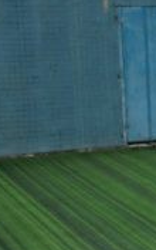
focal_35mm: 148
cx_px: 503
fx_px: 1007
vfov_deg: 14.1
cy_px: 153
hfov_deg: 7.5
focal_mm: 6.72
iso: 120
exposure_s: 1/2000
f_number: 1.7
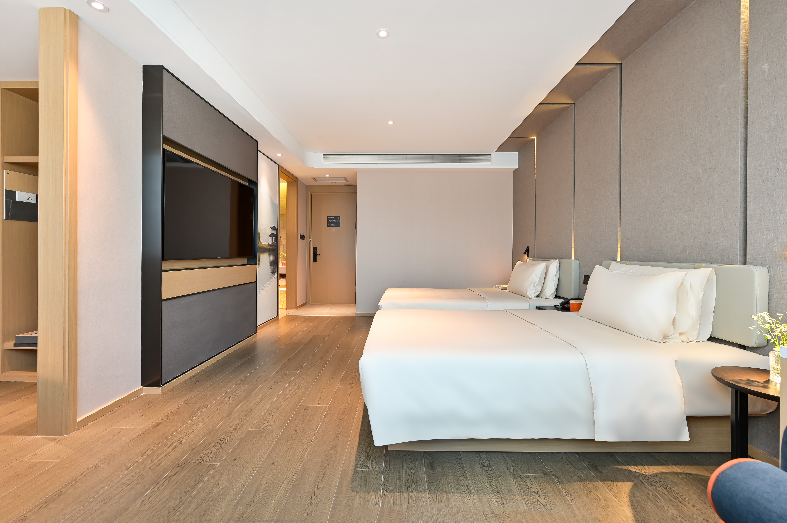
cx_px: 394
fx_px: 306
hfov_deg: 104.3
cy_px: 262
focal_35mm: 14
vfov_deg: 81.1
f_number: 9
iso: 200
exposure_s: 1/1.6
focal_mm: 14
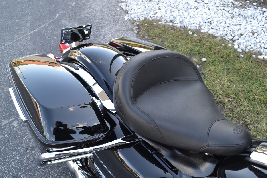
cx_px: 134
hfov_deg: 57.2
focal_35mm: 33
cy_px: 89
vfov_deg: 40.0
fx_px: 245
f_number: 5.6
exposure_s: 1/125
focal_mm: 22
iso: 250
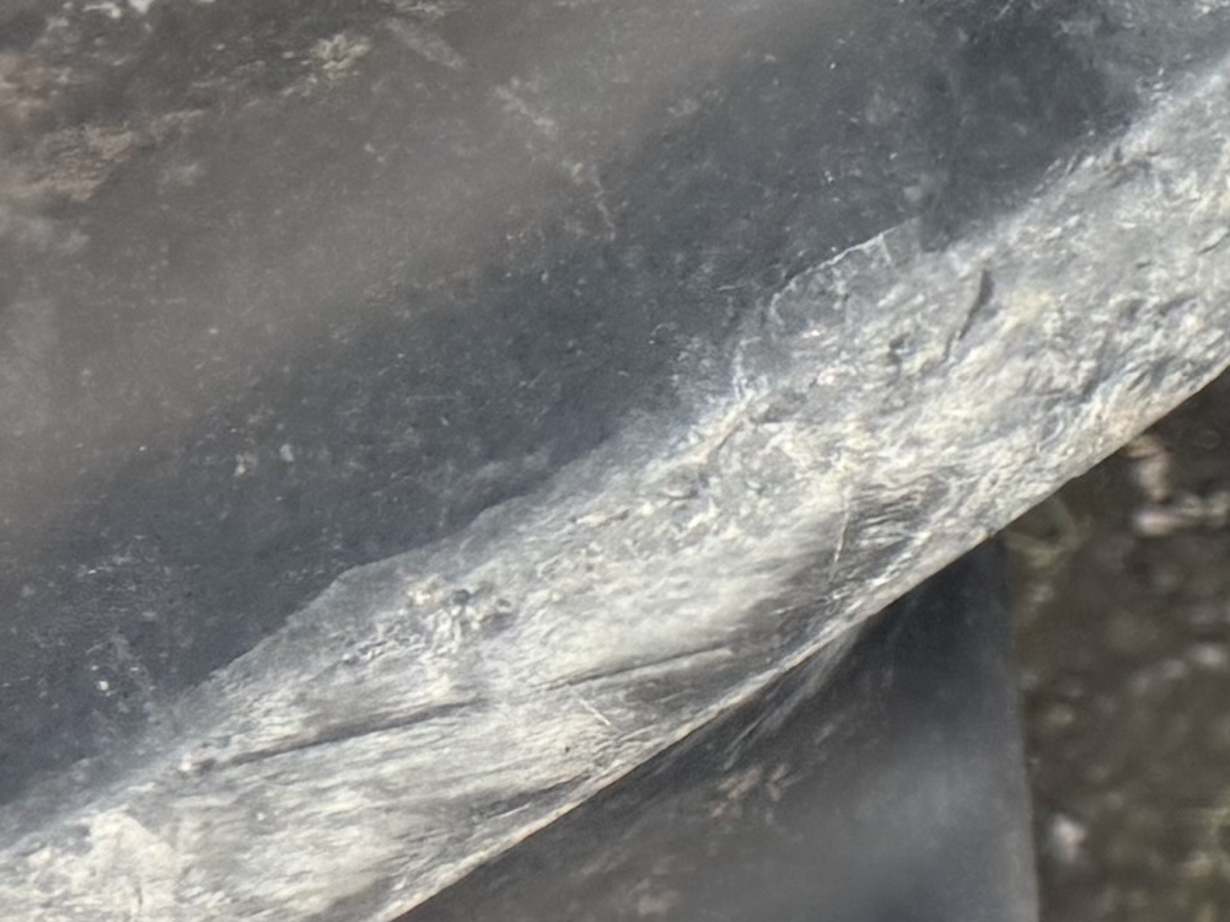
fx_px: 4866
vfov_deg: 10.8
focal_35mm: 137
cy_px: 610
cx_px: 3149
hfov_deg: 11.4
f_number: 1.78
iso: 125
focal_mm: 6.76
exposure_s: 1/121
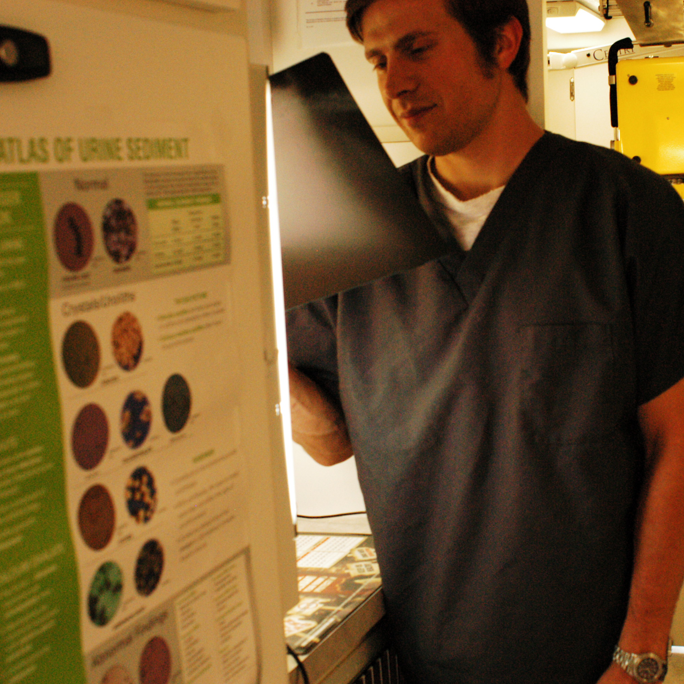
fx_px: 1207
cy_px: 344
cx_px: 505
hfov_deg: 31.1
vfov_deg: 31.6
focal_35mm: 54
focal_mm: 28
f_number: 6.3
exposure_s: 1/160
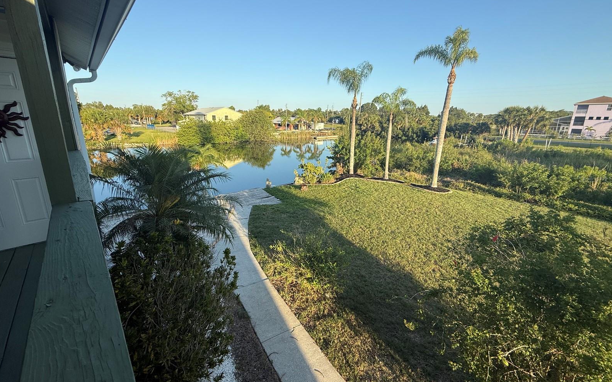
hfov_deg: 101.5
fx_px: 250
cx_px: 306
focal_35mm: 15
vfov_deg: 74.7
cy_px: 179
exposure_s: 1/679
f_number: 2.2
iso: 50
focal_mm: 2.22
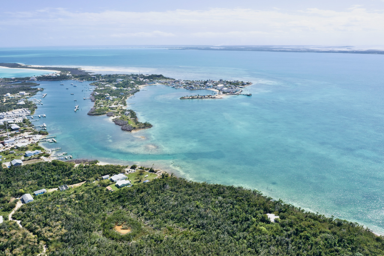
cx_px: 192
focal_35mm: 28
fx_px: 299
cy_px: 128
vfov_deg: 46.4
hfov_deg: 65.5
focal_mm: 10.26
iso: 100
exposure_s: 1/160
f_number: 11
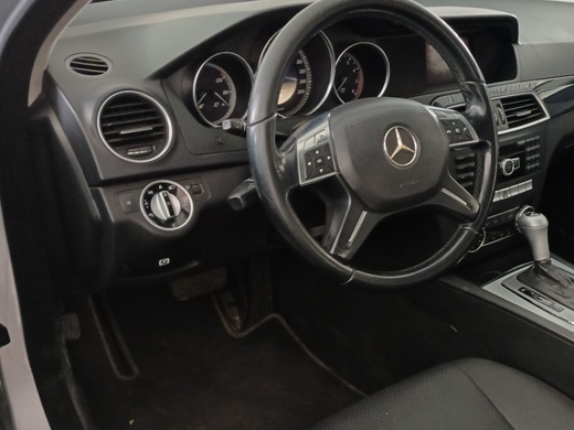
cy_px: 260
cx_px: 419
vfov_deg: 35.8
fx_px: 663
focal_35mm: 40
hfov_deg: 45.4
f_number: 1.8
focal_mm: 3.98
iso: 800
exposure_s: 1/20
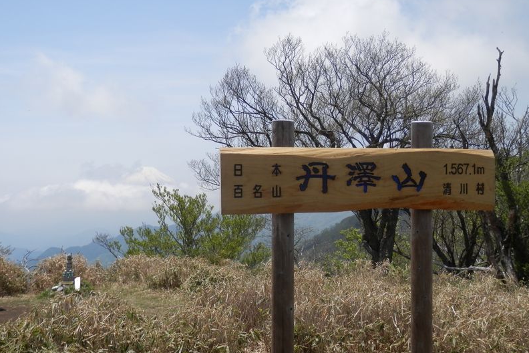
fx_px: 617
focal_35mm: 42
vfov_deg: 31.9
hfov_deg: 46.4
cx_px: 265
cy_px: 172
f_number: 10.4
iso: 80
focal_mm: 7.3
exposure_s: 1/125
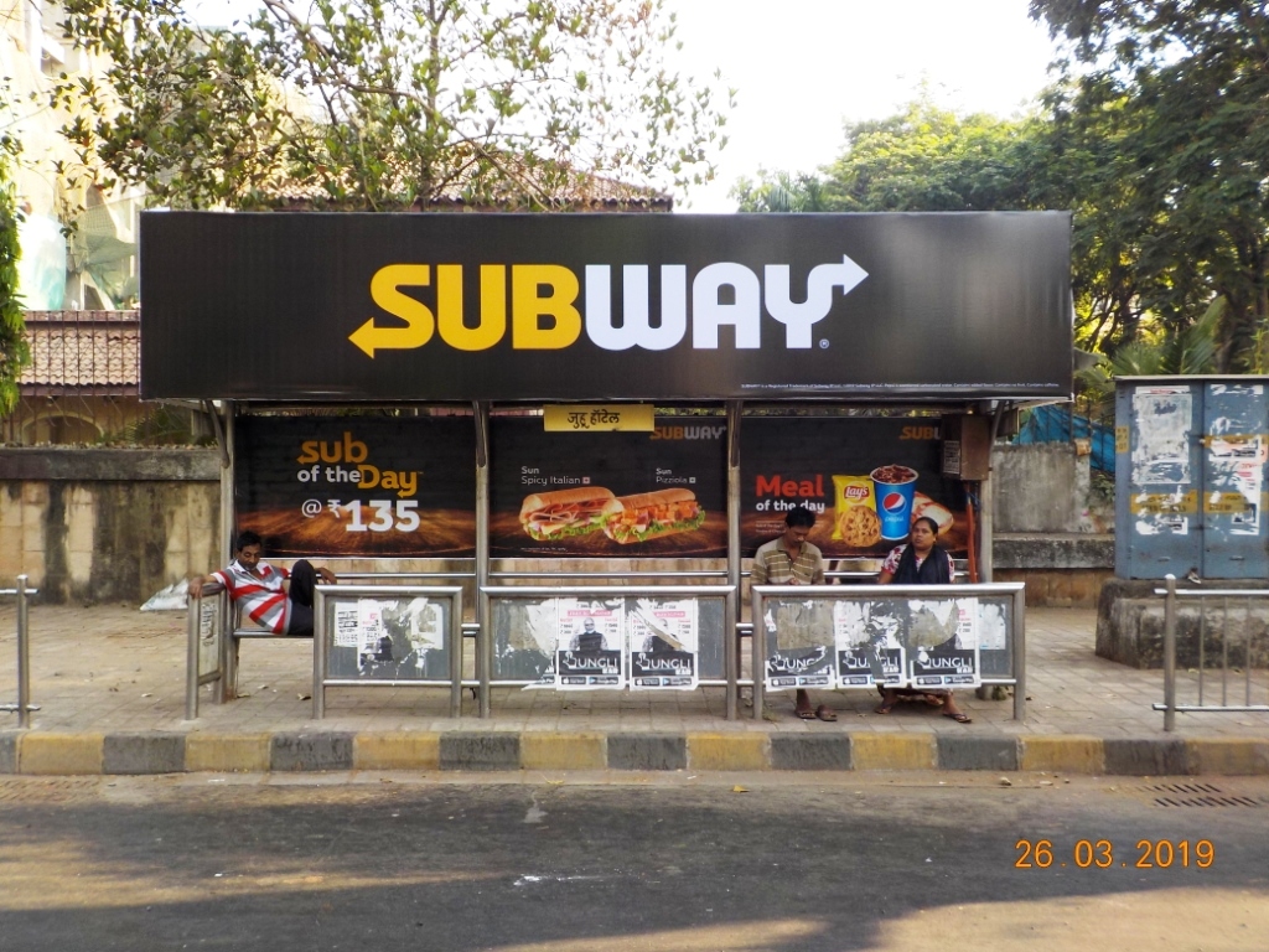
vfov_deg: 46.8
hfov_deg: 60.0
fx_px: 1100
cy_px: 476
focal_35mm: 30
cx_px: 634
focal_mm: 4.1
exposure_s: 1/125
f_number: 3.3
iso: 125
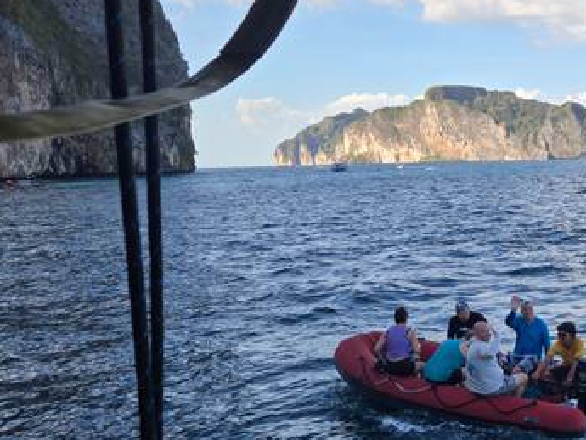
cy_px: 282
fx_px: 813
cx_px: 608
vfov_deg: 30.1
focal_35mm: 48
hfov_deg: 35.2
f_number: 1.8
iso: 25
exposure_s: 1/1073
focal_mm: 5.4
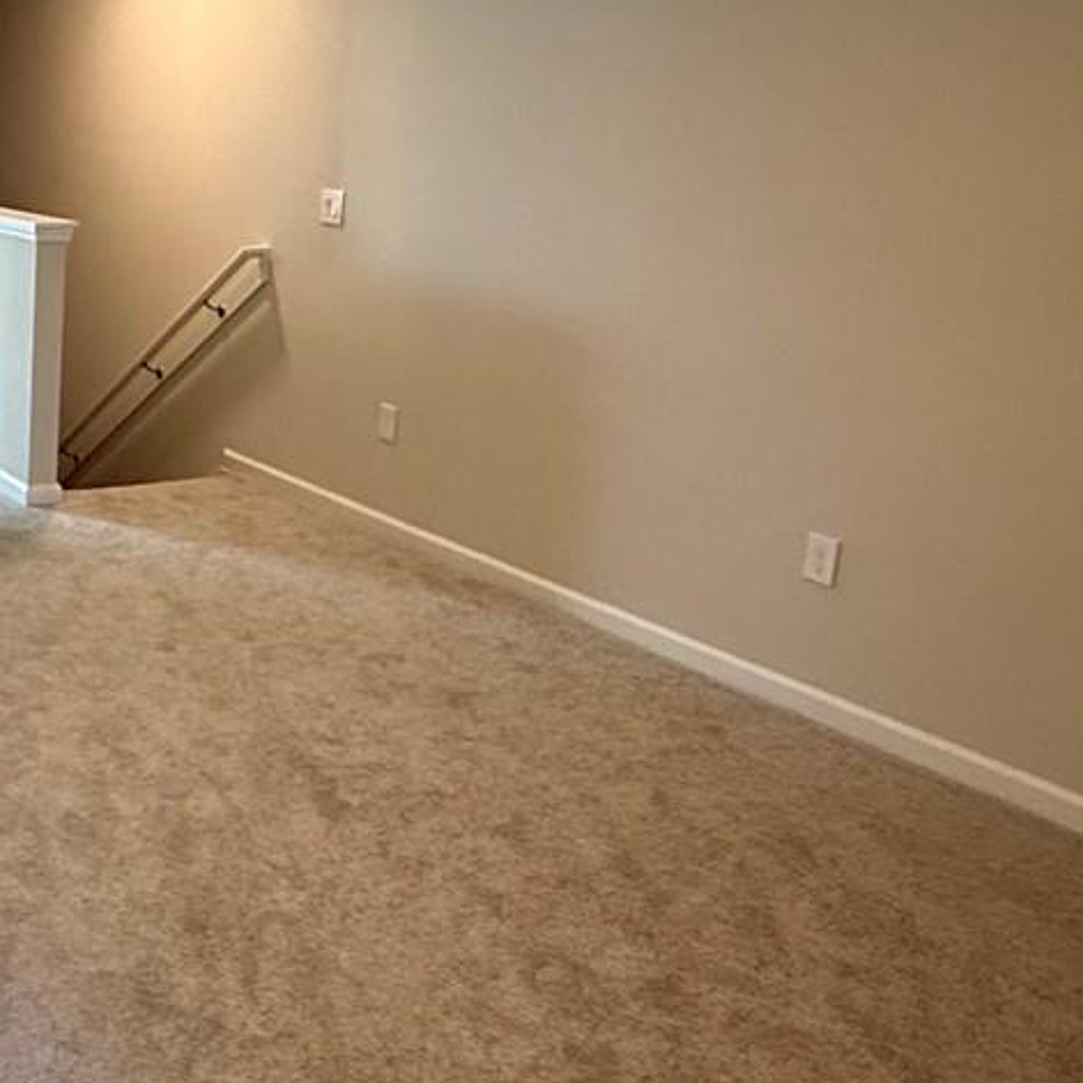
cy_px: 398
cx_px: -37
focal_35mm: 42
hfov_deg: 35.6
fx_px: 1487
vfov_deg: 39.7
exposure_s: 1/60
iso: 250
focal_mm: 2.22
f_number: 2.2
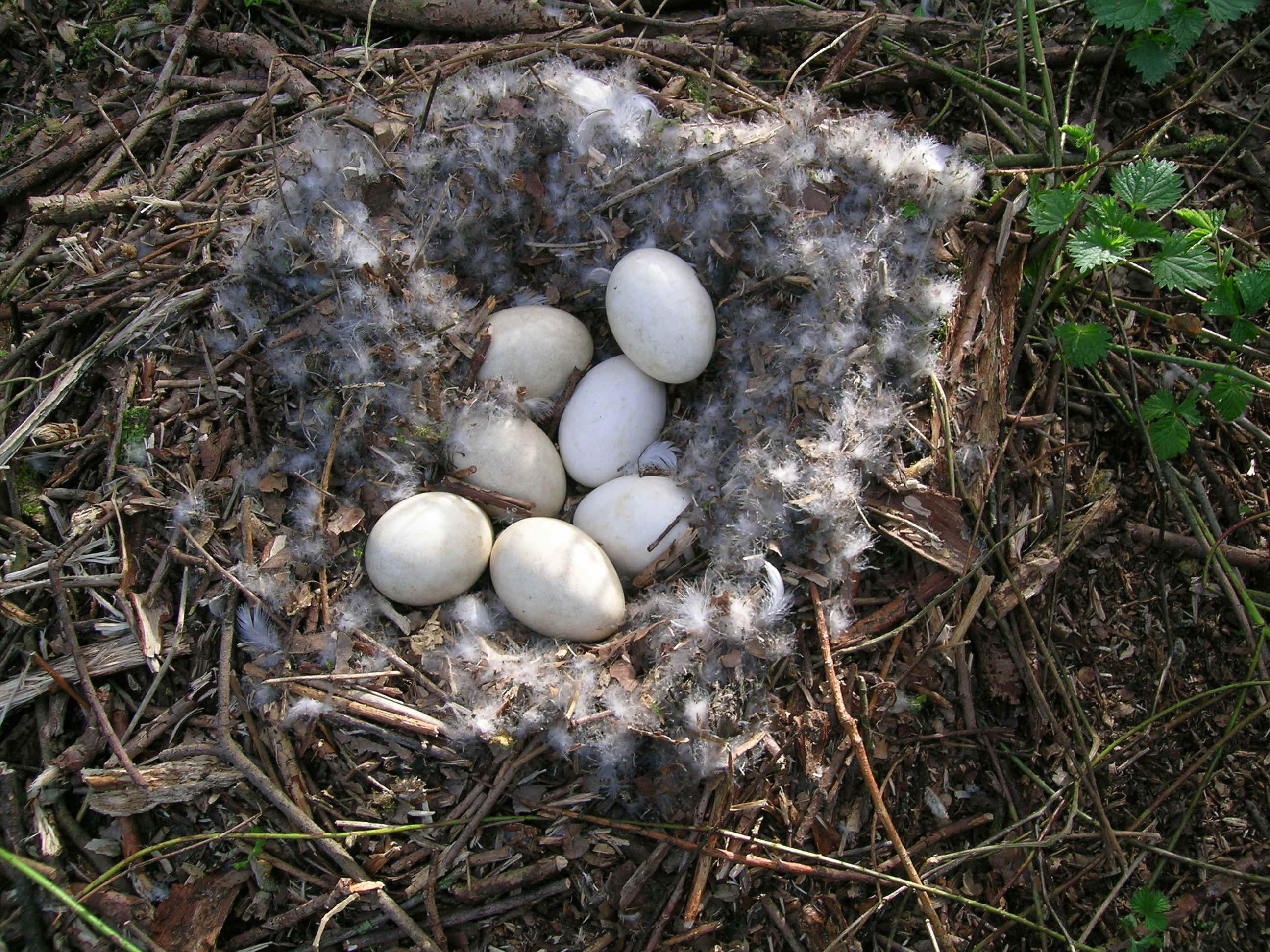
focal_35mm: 28
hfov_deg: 63.4
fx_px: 1027
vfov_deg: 49.7
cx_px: 635
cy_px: 476
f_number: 5
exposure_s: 1/46.6
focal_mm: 5.8
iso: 50
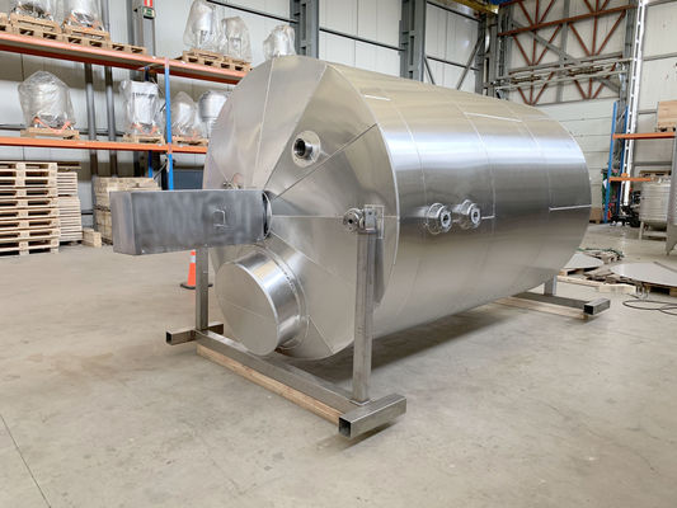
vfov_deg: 53.1
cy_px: 254
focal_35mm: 26
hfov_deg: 67.3
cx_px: 338
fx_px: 509
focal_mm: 4.25
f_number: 1.8
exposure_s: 1/60
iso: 100
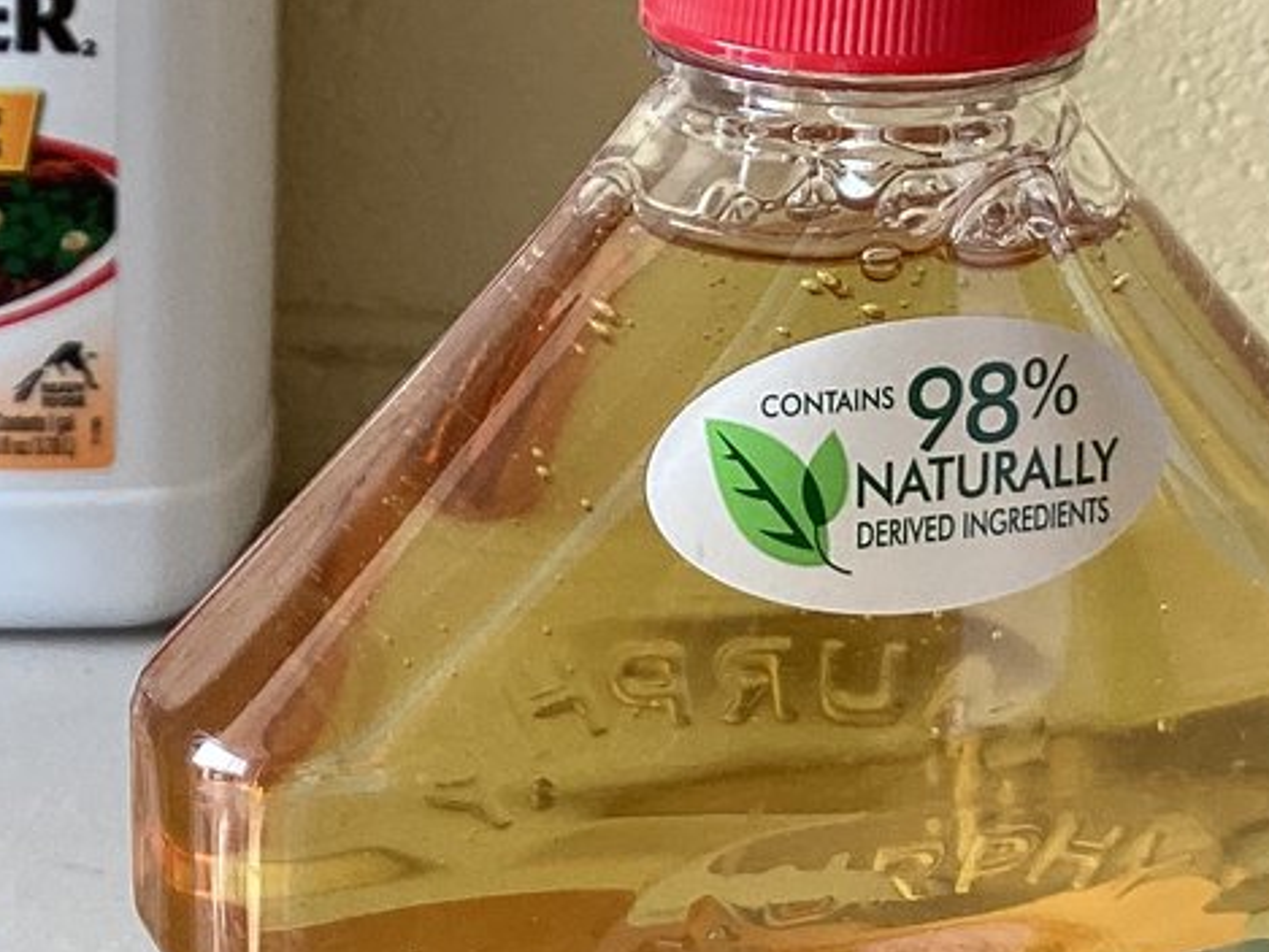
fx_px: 3667
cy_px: 1218
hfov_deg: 19.5
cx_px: 283
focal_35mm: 100
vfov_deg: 14.2
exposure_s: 1/120
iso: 50
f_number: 2.4
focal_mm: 3.3
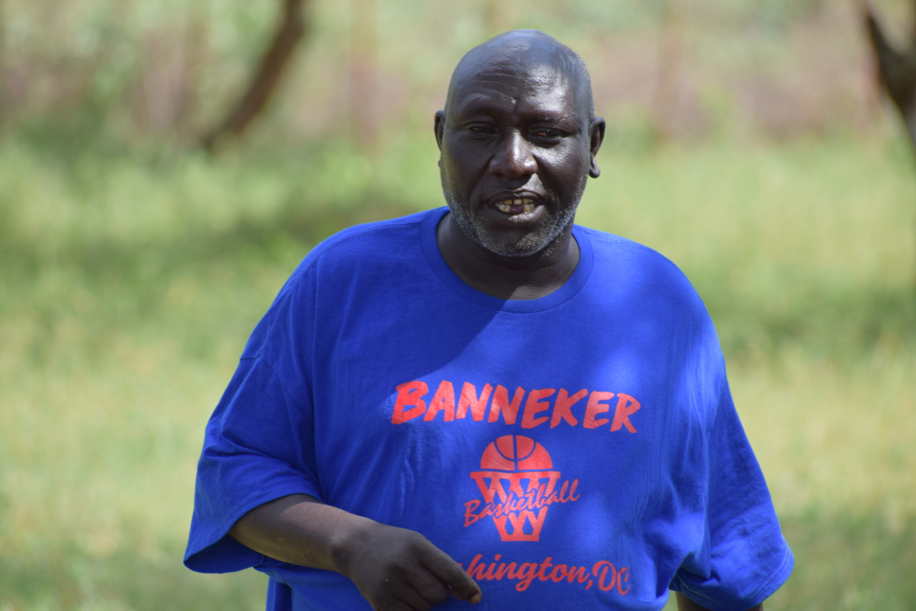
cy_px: 306
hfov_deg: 5.7
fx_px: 9160
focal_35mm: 360
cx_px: 458
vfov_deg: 3.8
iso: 100
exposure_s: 1/200
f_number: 7.1
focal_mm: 240
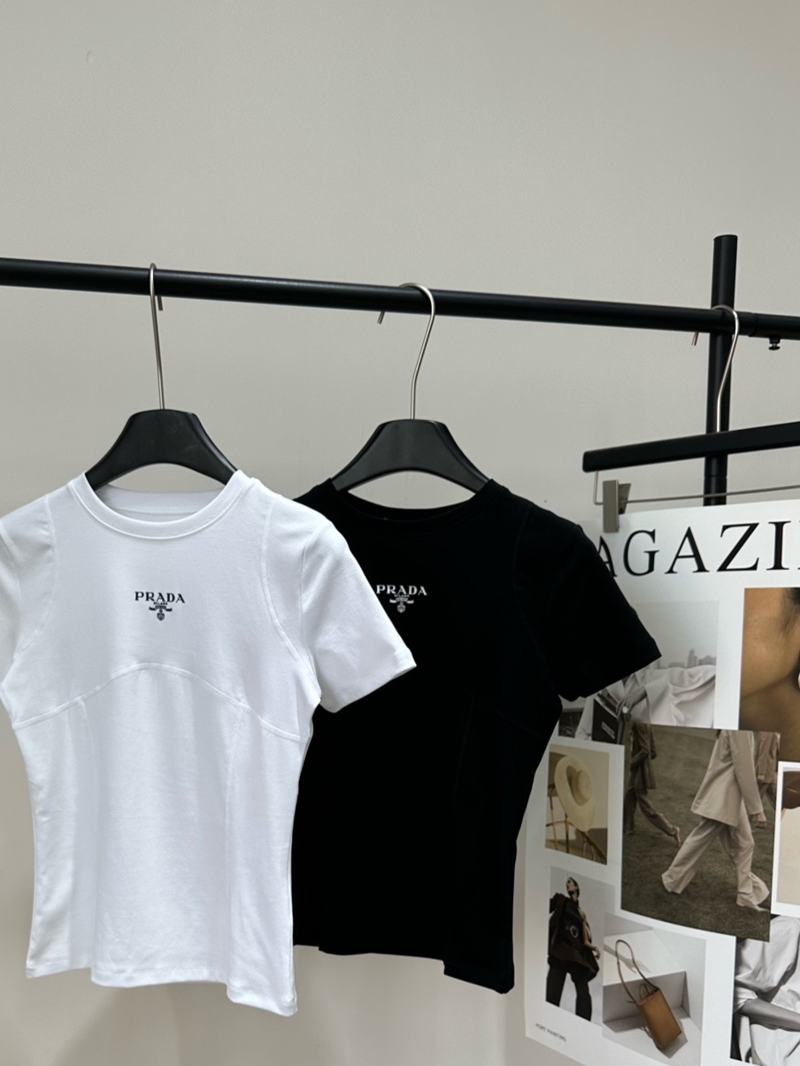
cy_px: 718
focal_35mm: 34
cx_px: 305
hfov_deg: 41.5
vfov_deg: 52.8
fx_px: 1047
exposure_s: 1/329
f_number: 1.78
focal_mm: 6.86
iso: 80
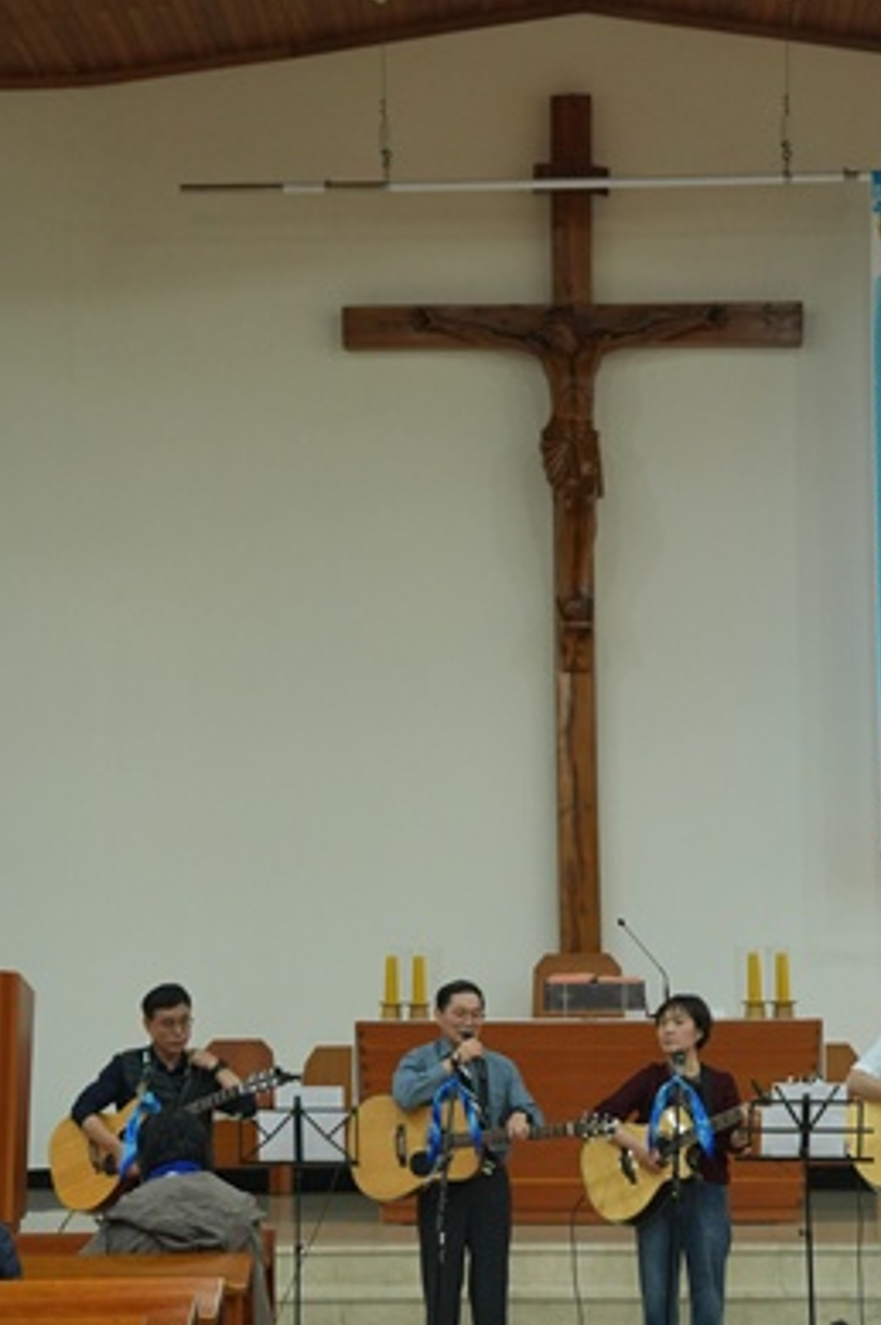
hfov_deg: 16.1
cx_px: 521
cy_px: 739
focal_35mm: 85
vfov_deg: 24.0
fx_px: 3113
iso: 1600
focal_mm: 43
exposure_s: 1/100
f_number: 5
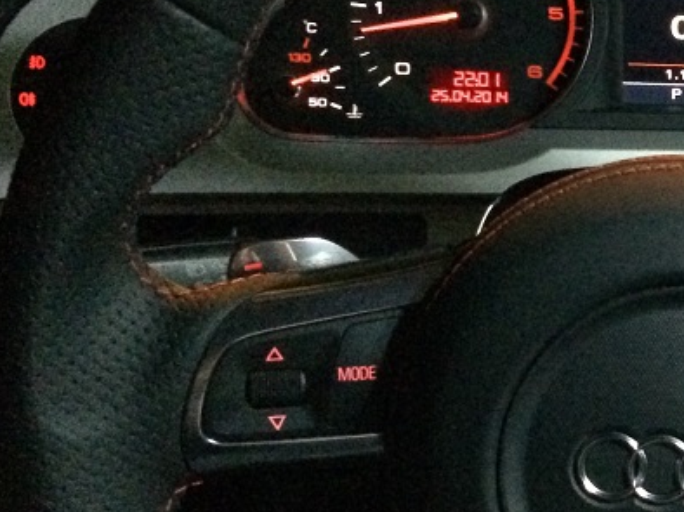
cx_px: 842
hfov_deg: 22.8
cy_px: 300
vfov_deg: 18.9
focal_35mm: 78
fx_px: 1540
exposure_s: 1/15
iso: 1000
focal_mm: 4.12
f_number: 2.2
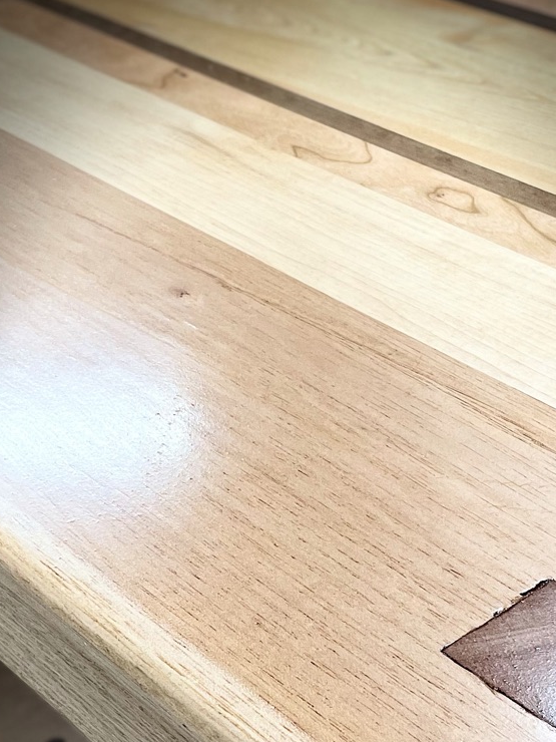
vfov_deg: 26.7
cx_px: 308
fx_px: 1542
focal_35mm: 72
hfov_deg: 20.4
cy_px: 543
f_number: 1.6
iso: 64
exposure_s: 1/60
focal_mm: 4.2
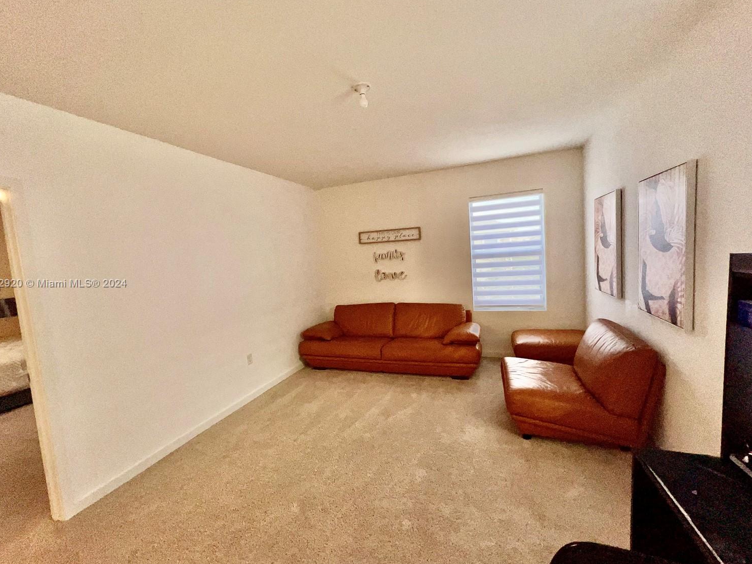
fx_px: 304
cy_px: 284
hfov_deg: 102.1
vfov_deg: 85.7
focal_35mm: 14
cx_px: 369
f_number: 1.8
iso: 32
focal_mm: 1.57
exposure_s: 1/122
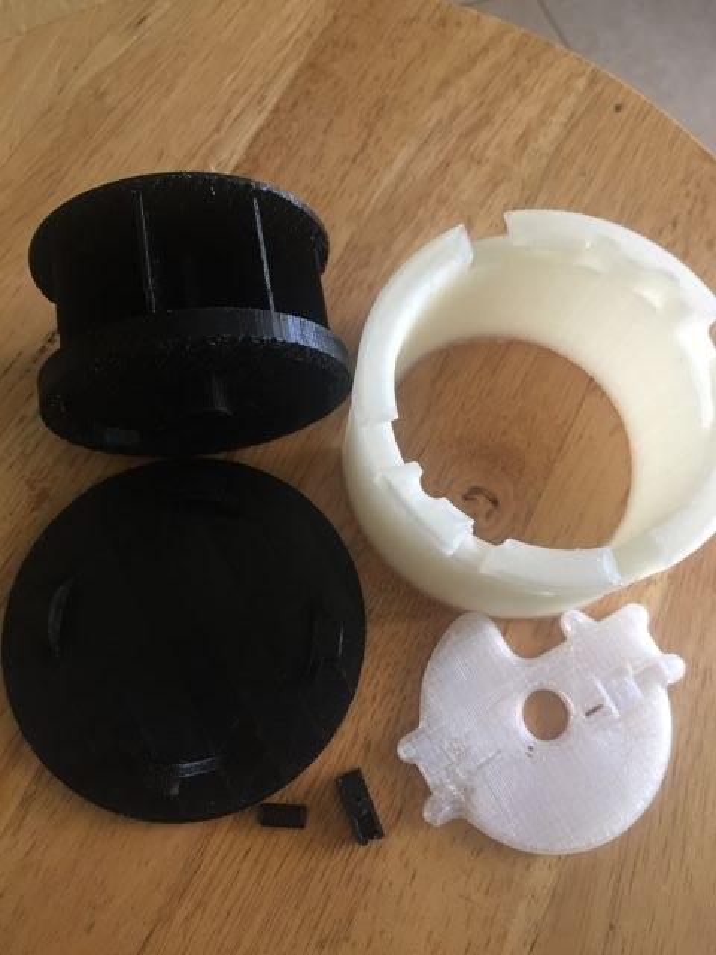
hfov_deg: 48.2
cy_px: 478
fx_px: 800
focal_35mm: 29
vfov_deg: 61.7
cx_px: 358
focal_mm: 4.15
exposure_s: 1/30
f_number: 2.2
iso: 100
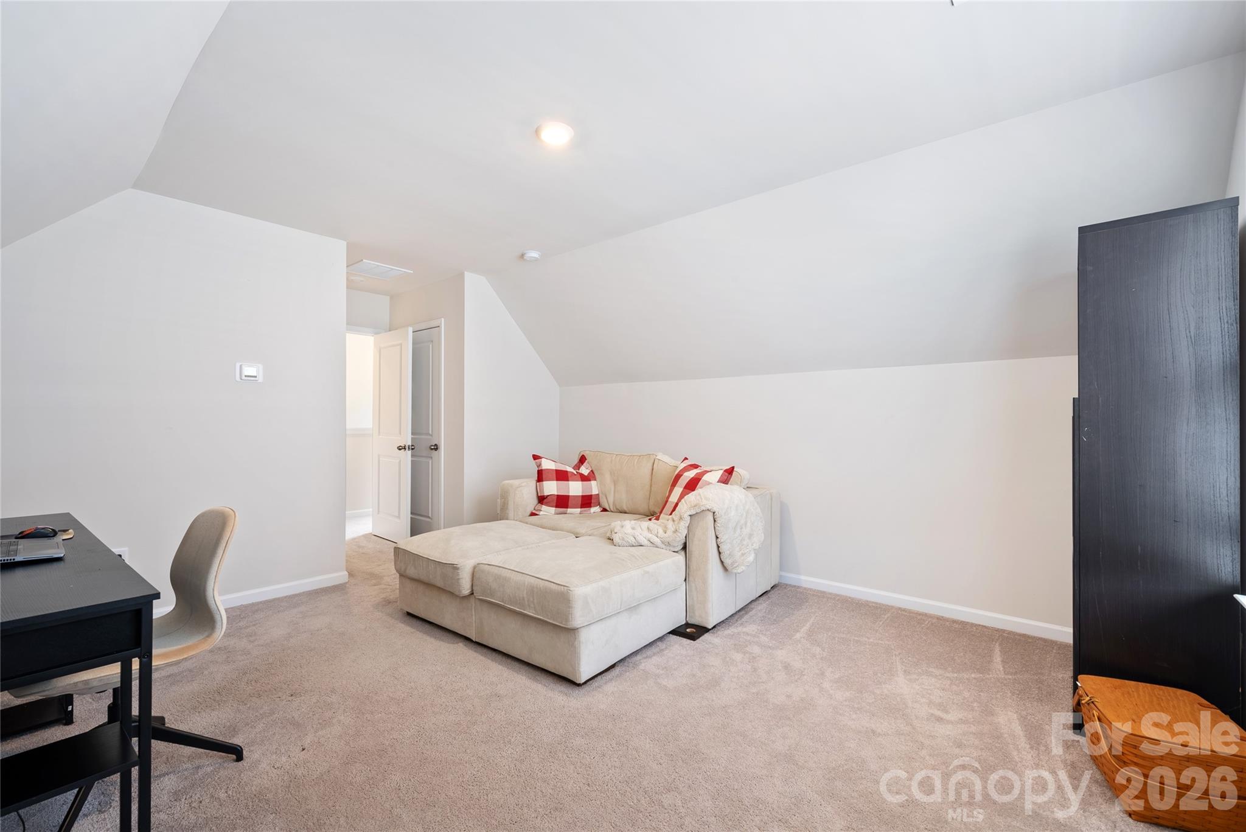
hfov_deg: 104.2
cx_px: 623
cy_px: 416
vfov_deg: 81.3
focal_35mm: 14
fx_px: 485
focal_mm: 14
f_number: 10
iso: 100
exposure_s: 2
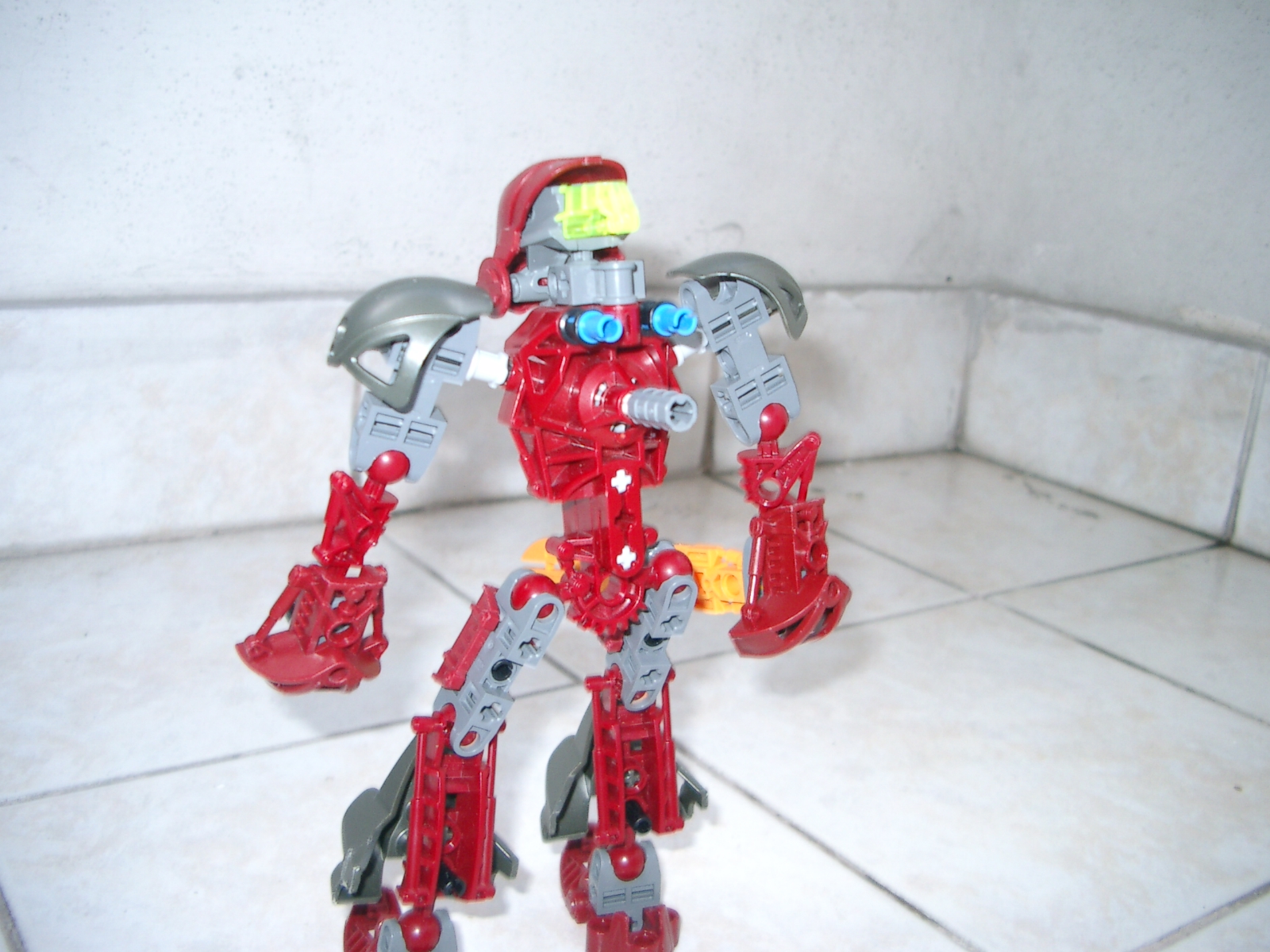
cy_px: 476
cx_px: 635
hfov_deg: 50.1
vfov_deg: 38.7
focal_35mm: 37
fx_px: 1357
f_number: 2.6
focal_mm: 7.6
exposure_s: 1/60
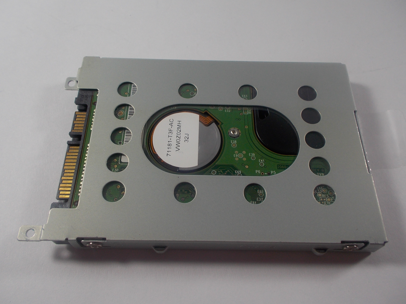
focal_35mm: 29
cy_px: 152
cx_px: 203
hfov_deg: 61.7
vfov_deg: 48.2
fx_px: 340
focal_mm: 4.1
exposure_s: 1/80
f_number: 3.3
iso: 80
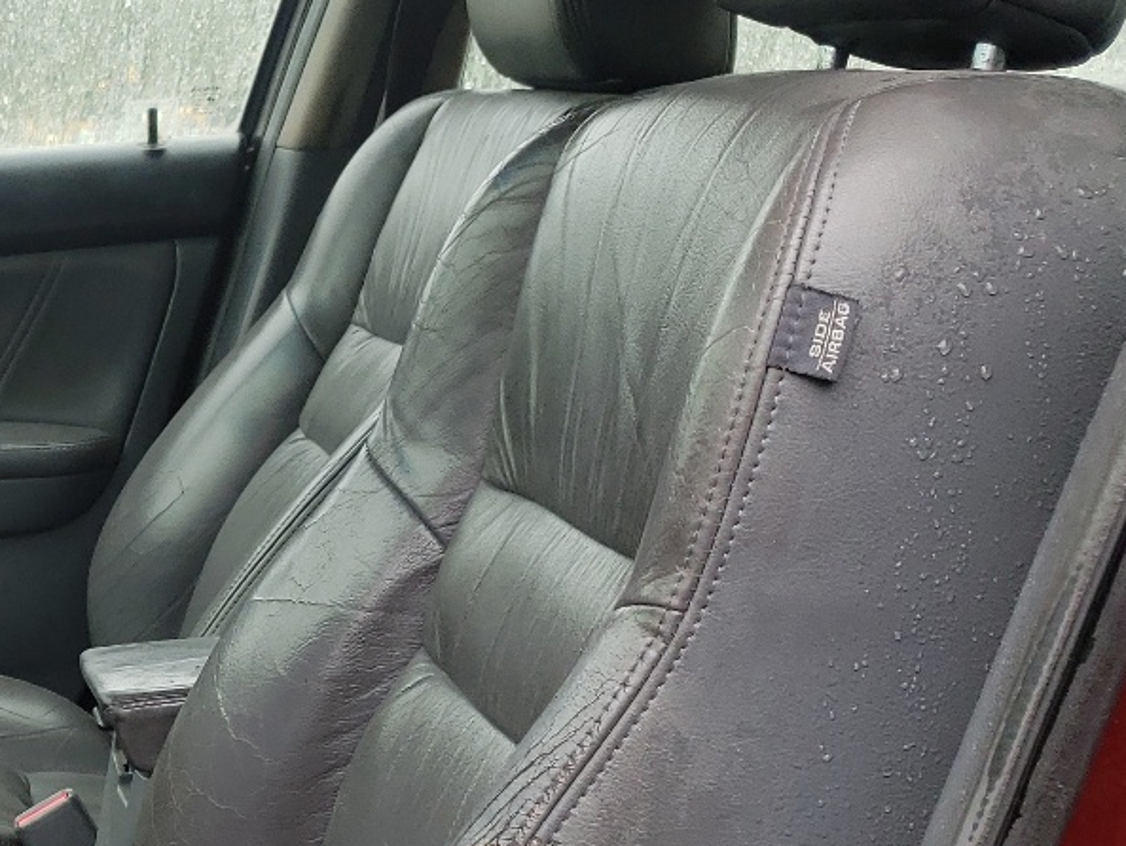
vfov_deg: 20.7
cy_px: 706
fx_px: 2278
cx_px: -193
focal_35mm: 70
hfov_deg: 25.2
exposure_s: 1/263
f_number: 1.5
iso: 50
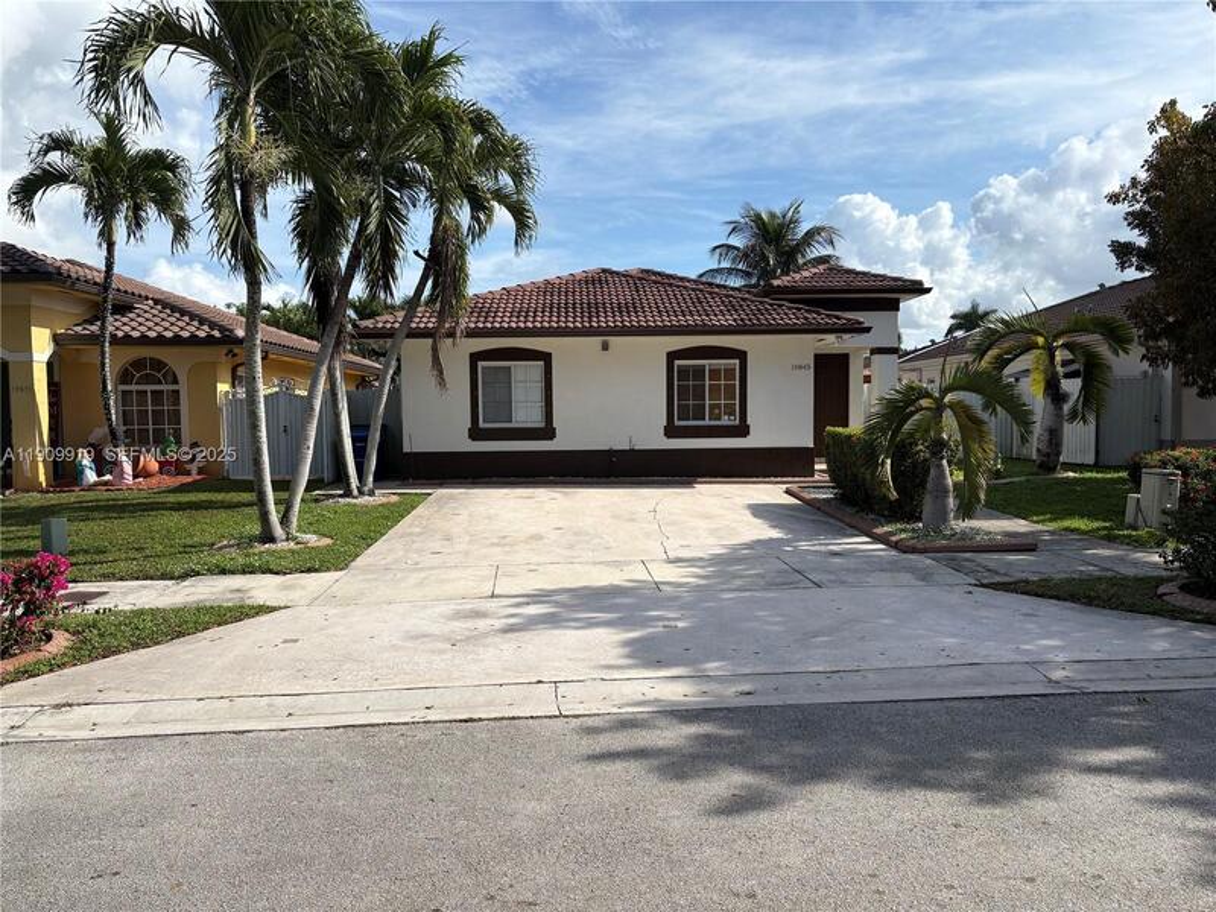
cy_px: 456
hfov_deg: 67.3
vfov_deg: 53.1
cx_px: 608
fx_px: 913
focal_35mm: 26
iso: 50
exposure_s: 1/4065
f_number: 1.6
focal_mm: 5.96
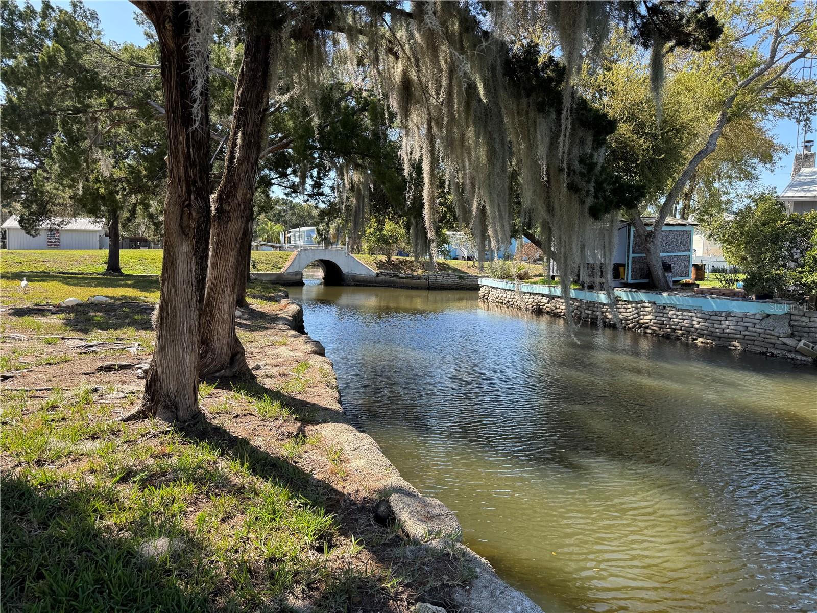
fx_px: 566
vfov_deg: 56.8
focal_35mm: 24
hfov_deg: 71.6
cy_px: 306
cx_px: 408
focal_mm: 6.76
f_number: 1.78
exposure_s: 1/938
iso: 80
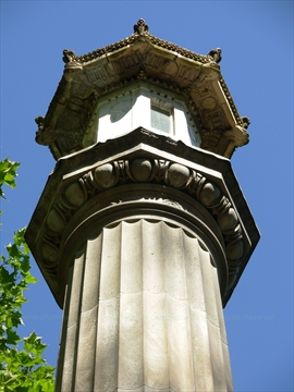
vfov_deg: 14.9
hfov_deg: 11.2
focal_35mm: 132
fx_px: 1495
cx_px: 147
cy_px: 196
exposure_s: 1/384
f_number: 4.4
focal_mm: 21.8
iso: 50
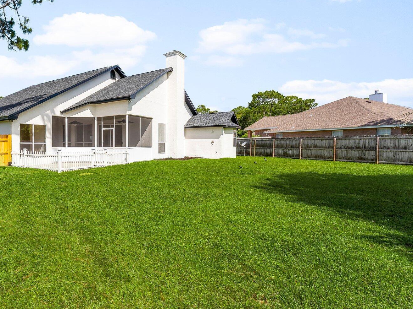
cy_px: 151
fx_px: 250
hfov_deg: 72.5
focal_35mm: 21
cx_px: 95
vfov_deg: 63.4
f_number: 8
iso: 400
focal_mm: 14
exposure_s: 1/640
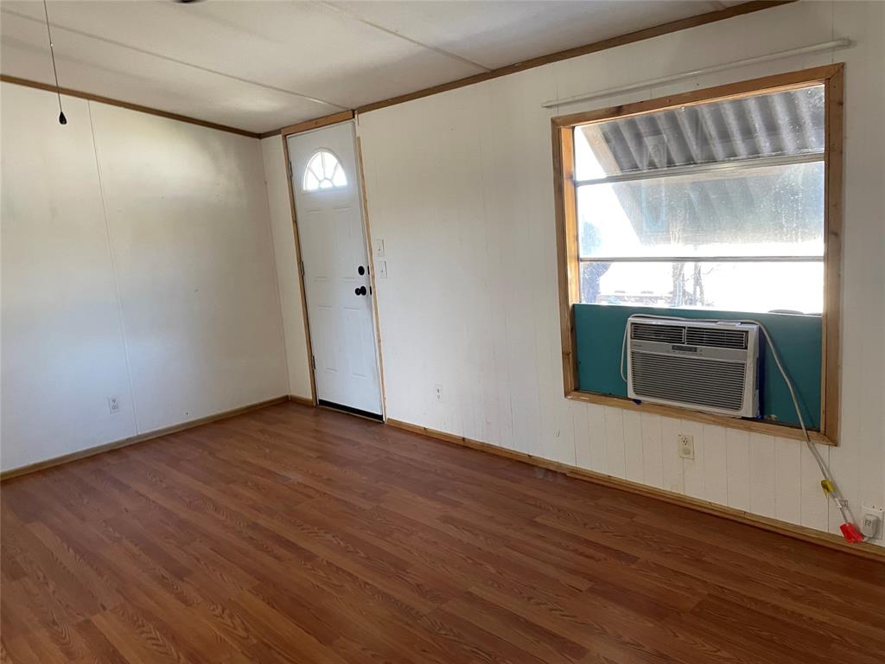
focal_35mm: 26
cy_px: 332
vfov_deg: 53.1
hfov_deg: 67.3
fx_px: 665
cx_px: 442
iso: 160
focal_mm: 4.2
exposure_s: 1/60
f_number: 1.6
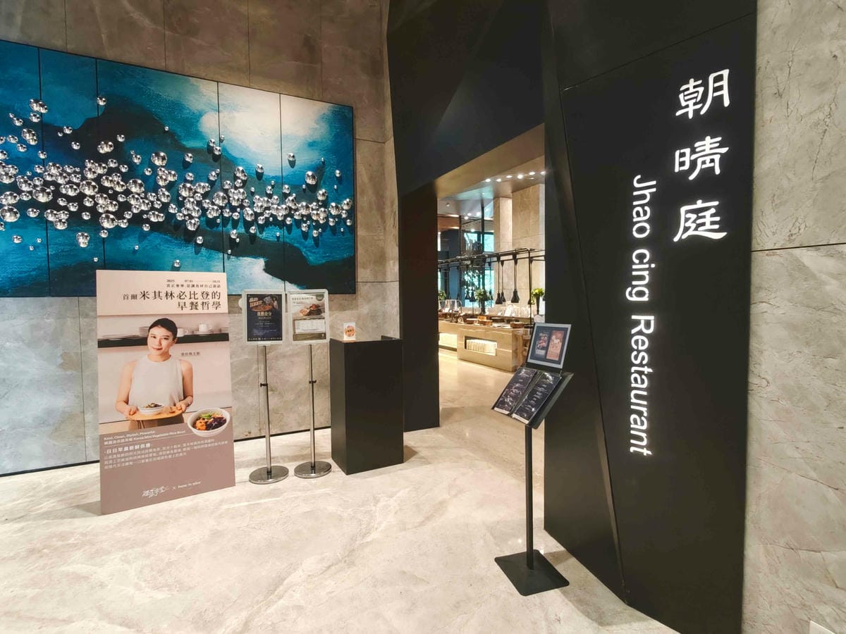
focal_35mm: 17
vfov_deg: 74.7
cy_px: 317
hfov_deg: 91.0
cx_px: 423
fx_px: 415
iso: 1000
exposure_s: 1/60
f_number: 1.8
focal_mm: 2.03
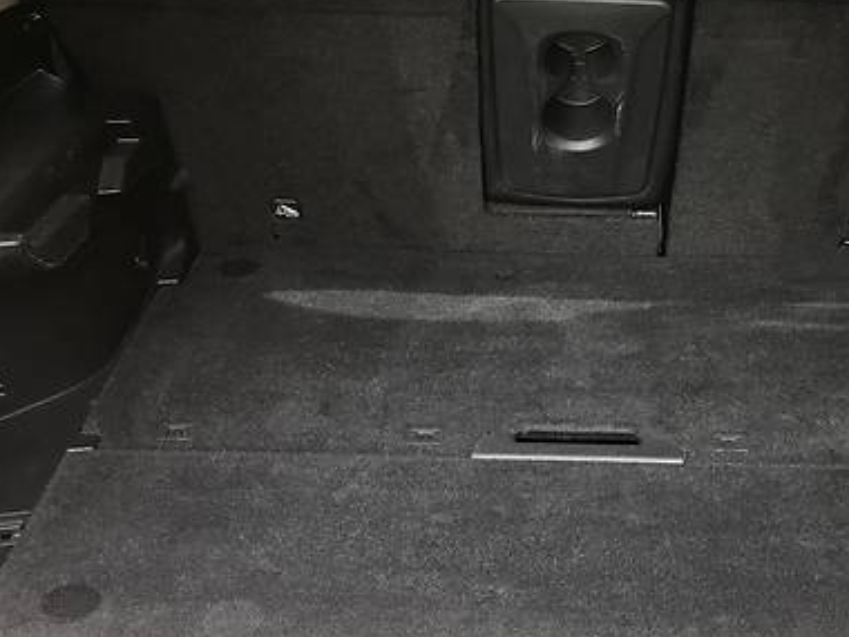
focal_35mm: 59
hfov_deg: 32.3
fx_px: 1447
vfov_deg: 24.8
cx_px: 603
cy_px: 369
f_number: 1.8
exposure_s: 1/105
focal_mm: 4
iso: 20
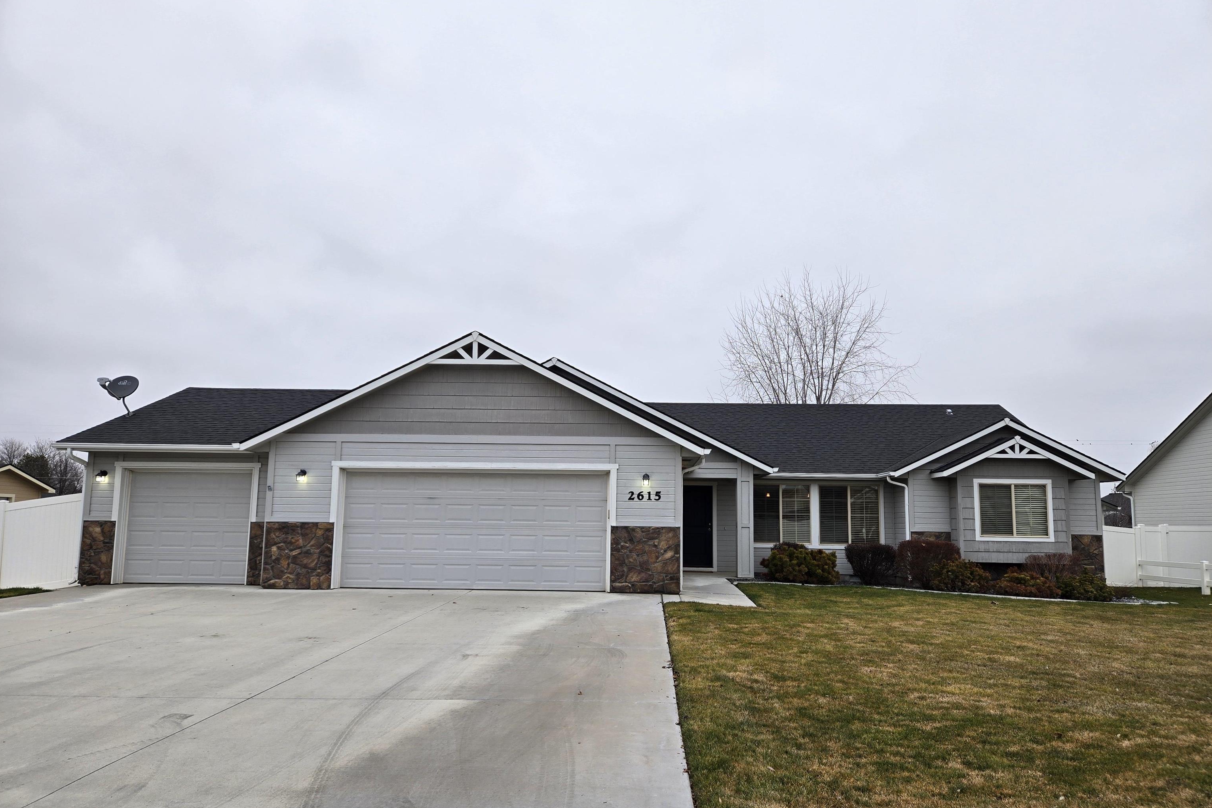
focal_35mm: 24
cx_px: 606
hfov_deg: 73.7
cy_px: 427
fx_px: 808
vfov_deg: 53.1
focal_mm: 5.4
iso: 25
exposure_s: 1/183
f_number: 1.8
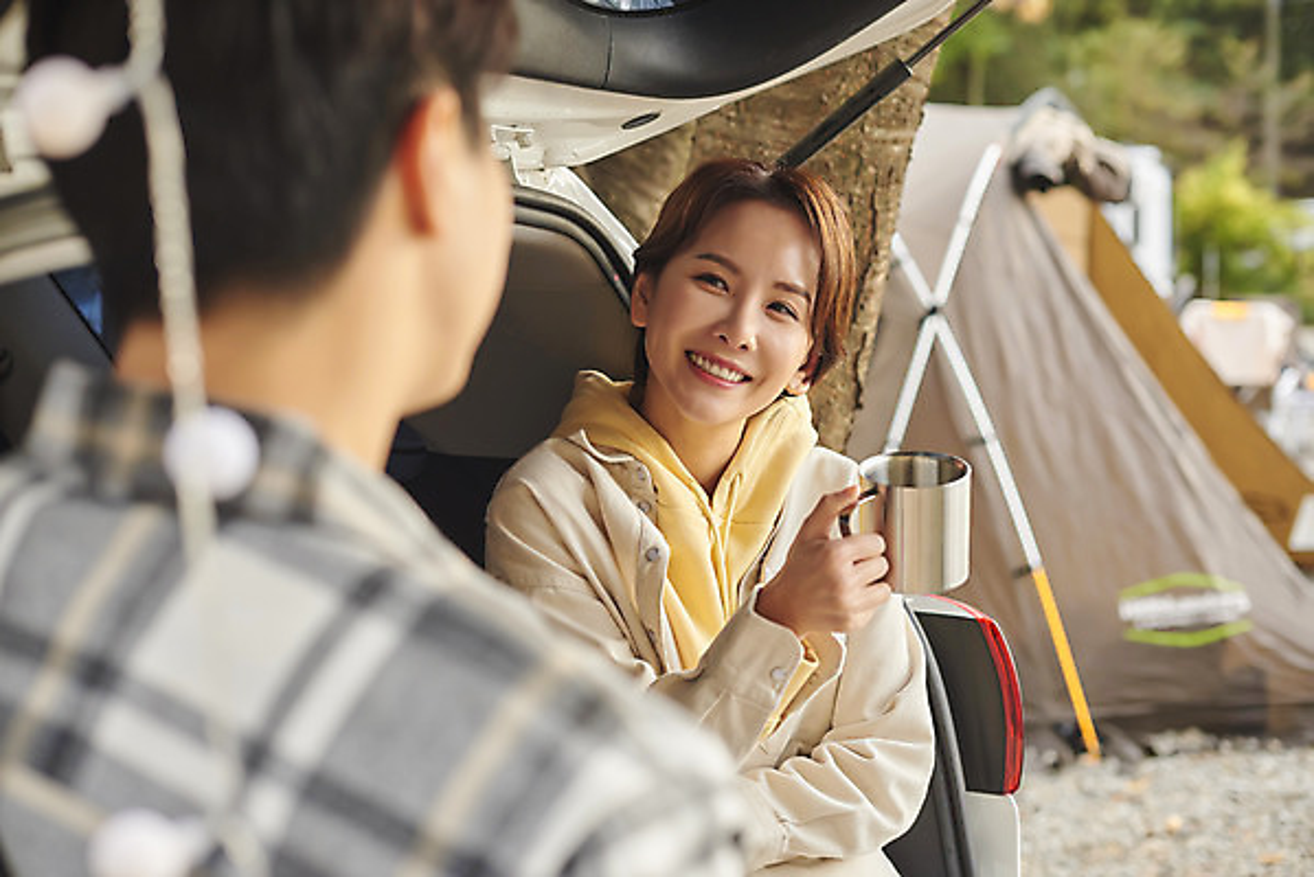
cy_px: 438
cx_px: 657
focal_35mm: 50
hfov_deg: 39.6
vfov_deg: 27.0
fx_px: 1826
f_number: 3.2
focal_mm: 50
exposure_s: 1/400
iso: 800
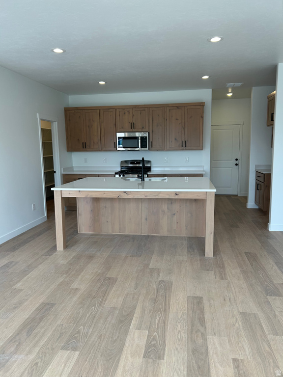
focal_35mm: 26
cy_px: 188
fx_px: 283
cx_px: 142
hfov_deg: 53.1
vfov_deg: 67.3
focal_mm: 5.7
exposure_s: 1/248
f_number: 1.5
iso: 40
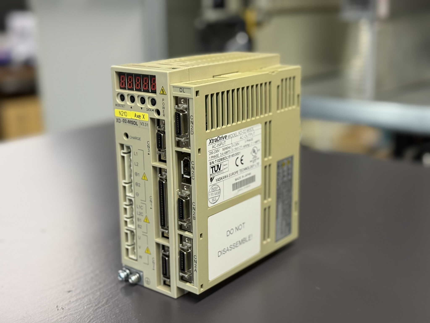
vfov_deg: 30.3
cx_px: 215
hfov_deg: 39.7
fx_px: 596
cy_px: 162
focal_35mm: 48
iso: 160
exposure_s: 1/50
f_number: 1.78
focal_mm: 6.76
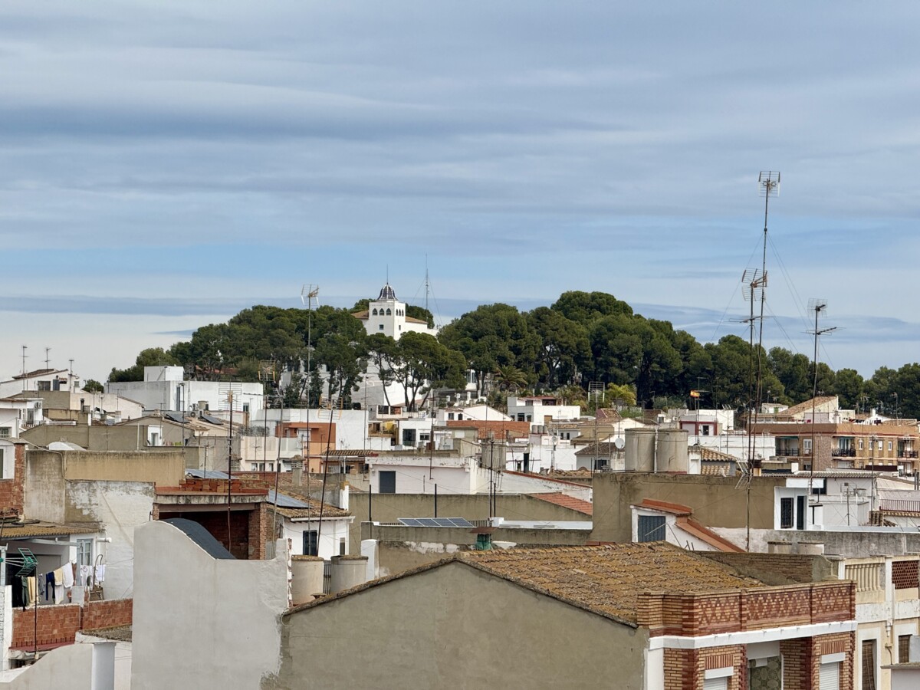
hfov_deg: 16.4
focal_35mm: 120
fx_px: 3189
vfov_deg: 12.3
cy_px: 345
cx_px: 460
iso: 50
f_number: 2.8
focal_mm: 15.66
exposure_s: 1/2817
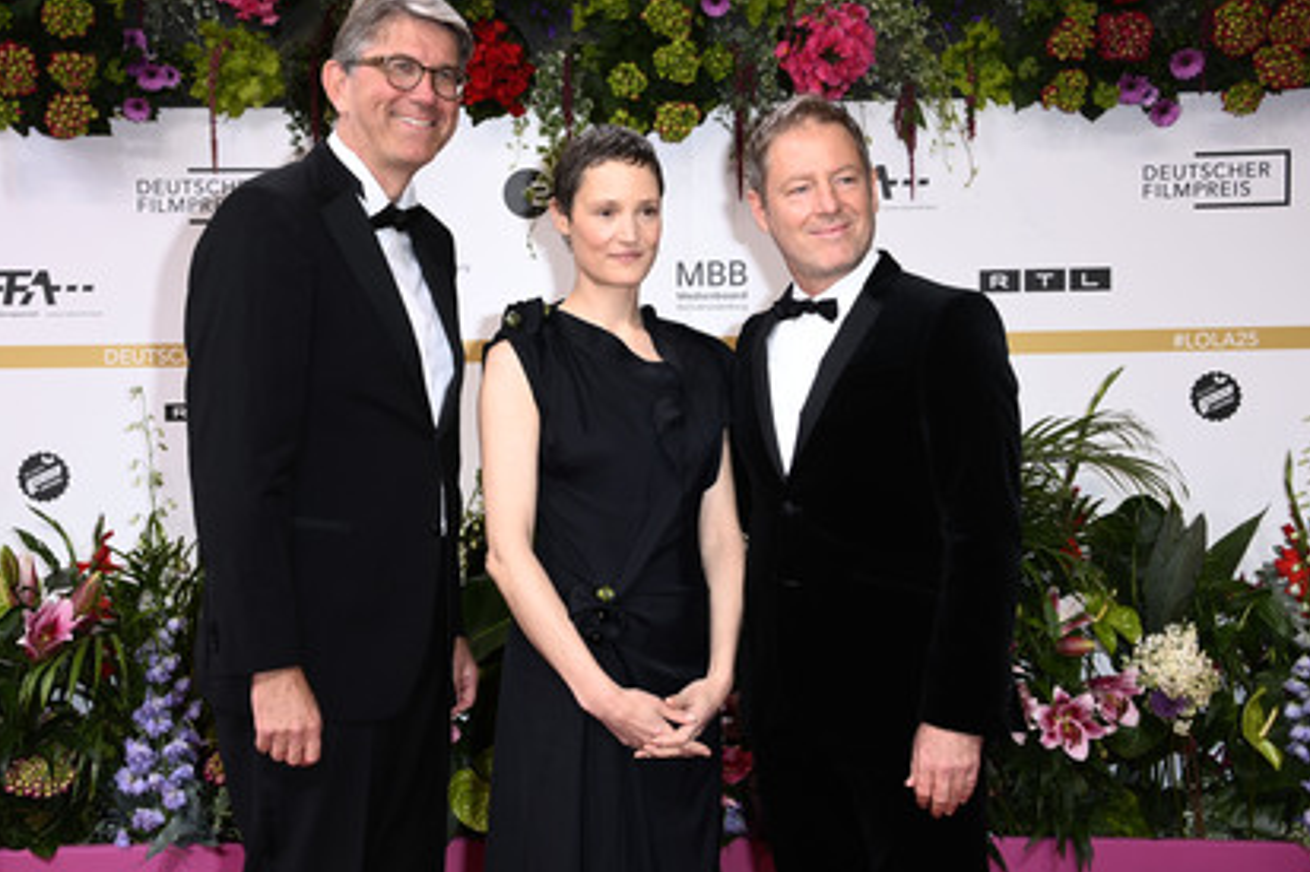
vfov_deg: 22.6
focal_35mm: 60
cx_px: 604
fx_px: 2182
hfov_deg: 33.4
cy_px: 409
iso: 640
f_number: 5.6
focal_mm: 55
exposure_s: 1/250
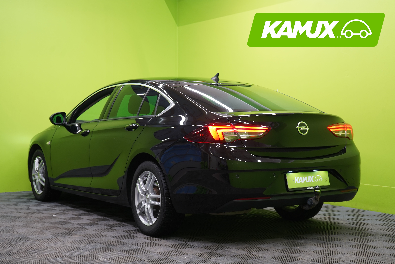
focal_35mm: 55
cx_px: 198
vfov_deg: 24.6
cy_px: 132
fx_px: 603
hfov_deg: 36.2
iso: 400
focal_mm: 55
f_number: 5
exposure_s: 1/25
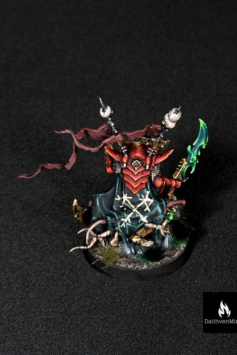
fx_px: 1056
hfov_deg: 12.8
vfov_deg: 19.1
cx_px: 131
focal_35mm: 107
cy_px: 179
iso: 64
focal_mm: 6.86
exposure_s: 1/100
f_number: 1.78
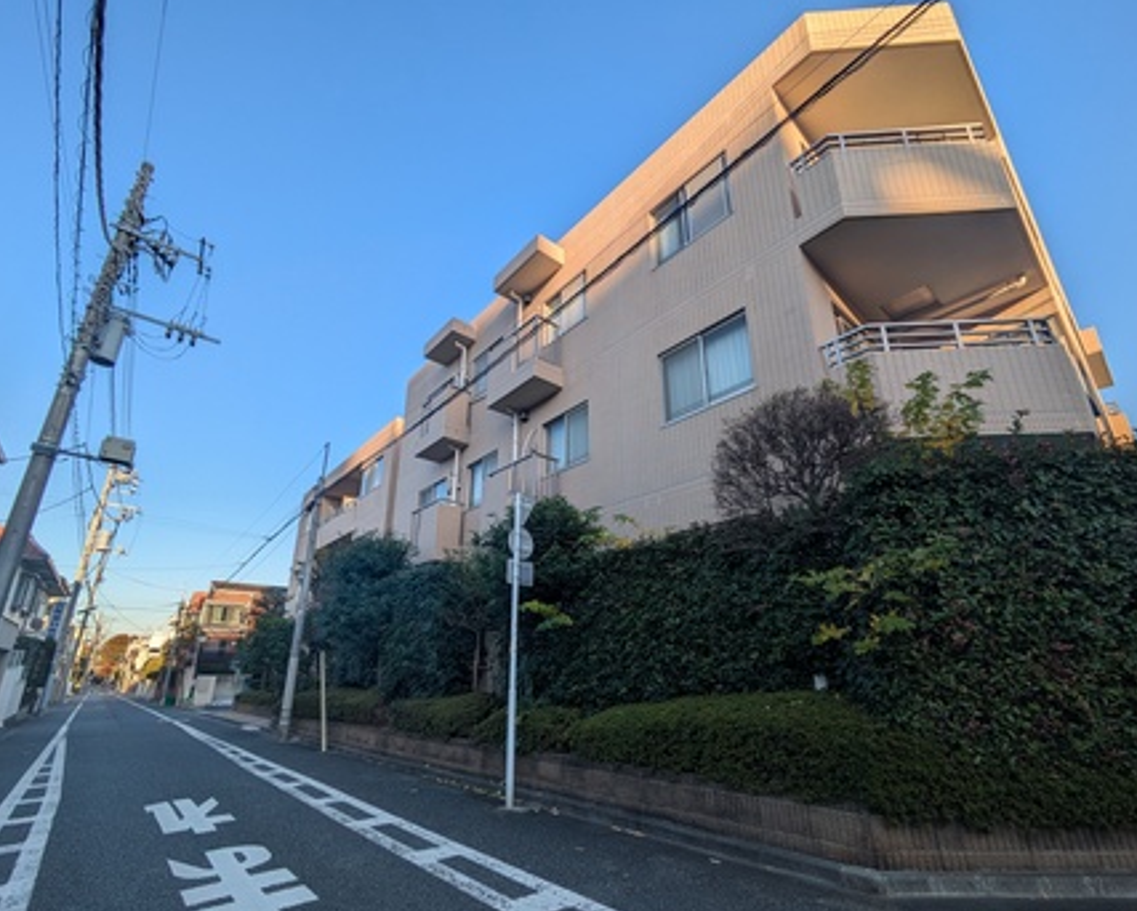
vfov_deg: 80.2
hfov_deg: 93.1
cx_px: 575
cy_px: 494
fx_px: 539
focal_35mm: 16
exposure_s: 1/758
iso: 48
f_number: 2.2
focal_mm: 1.83
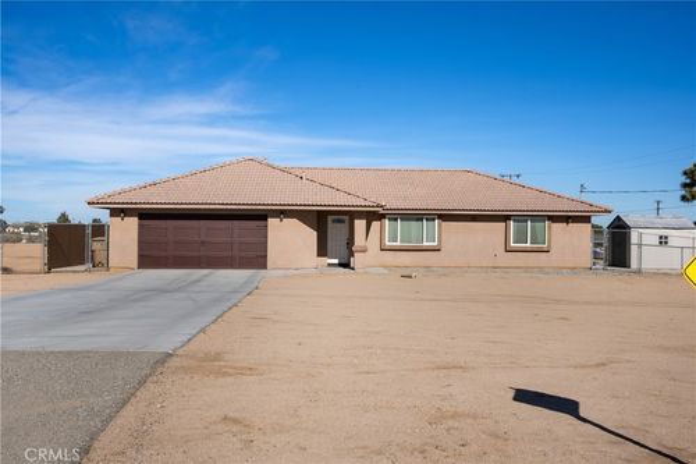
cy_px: 232
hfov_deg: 54.5
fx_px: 676
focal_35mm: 35
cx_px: 348
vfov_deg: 37.8
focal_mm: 35
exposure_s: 1/80
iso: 100
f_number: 22
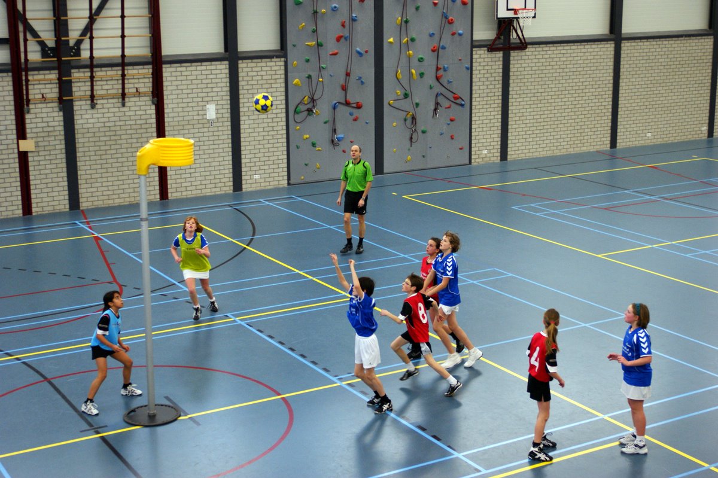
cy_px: 239
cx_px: 359
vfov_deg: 25.7
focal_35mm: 52
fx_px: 1047
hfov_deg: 37.9
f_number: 2.8
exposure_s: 1/200
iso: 400
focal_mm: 35
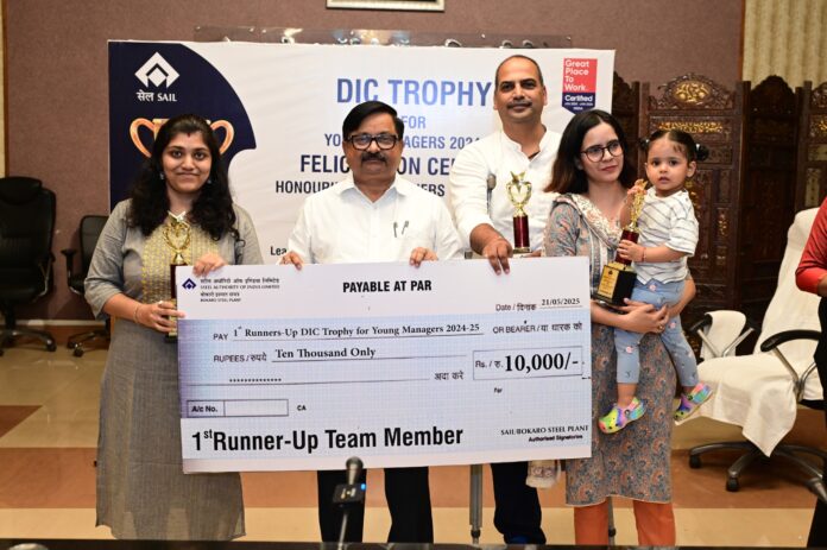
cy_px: 275
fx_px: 1056
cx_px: 414
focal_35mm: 46
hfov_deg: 42.8
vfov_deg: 29.2
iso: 3200
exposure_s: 1/100
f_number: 5
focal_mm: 46
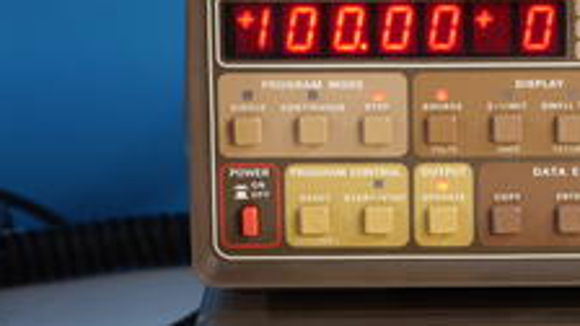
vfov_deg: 4.3
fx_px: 4368
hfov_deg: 7.6
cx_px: 510
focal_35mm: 284
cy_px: 303
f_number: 8
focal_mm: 73
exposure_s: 1/2
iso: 200
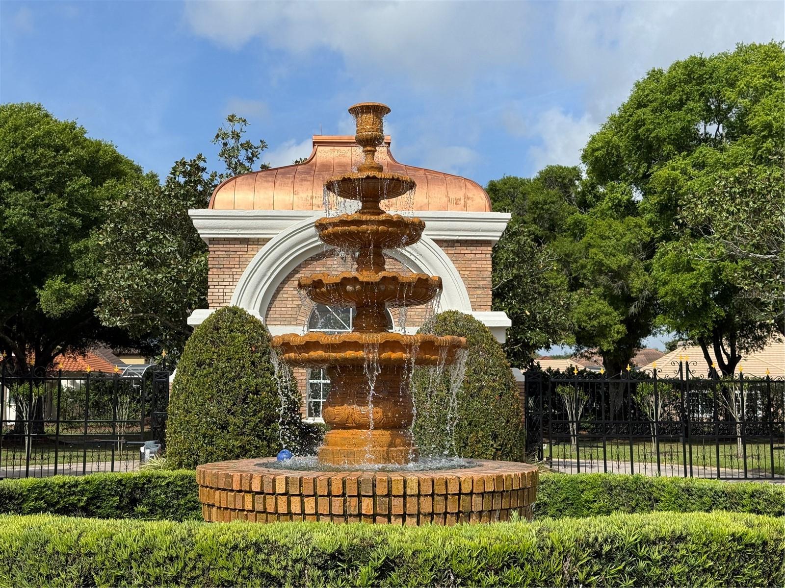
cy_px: 294
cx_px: 392
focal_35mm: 48
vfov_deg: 30.3
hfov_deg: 39.7
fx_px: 1089
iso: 64
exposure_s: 1/5208
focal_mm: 6.76
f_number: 1.78
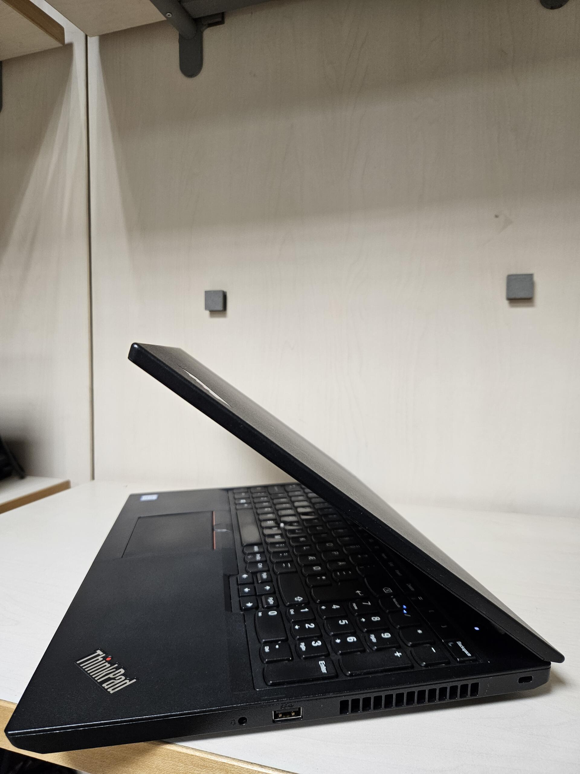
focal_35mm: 23
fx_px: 514
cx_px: 290
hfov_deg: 58.9
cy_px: 387
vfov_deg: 73.9
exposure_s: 1/100
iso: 250
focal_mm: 5.4
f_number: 1.8
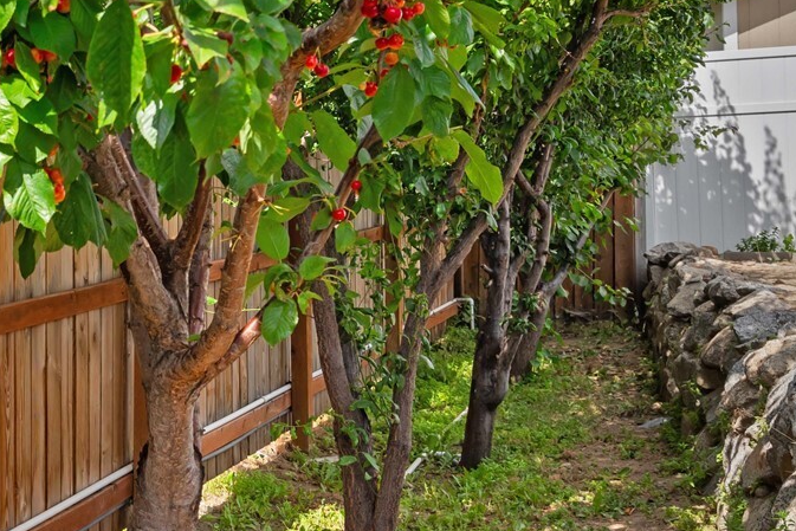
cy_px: 199
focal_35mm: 63
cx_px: -156
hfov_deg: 28.0
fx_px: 1393
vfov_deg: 21.5
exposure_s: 1/320
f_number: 7.1
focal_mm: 25
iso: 100
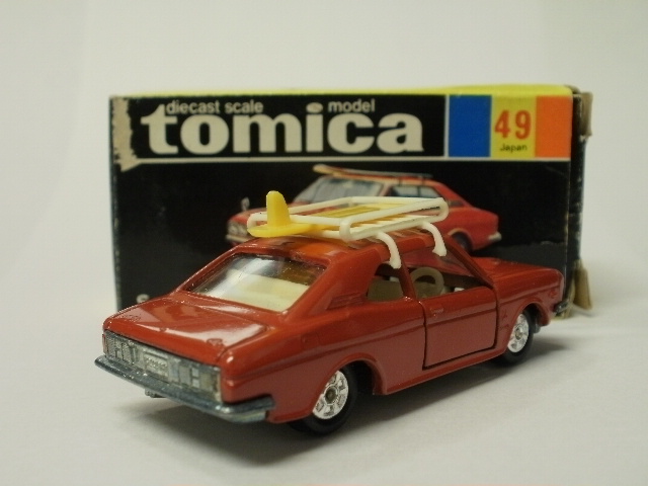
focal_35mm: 44
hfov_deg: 42.9
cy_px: 243
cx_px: 324
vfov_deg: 32.9
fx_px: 824
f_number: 4
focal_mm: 7.7
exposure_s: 1/10
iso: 125
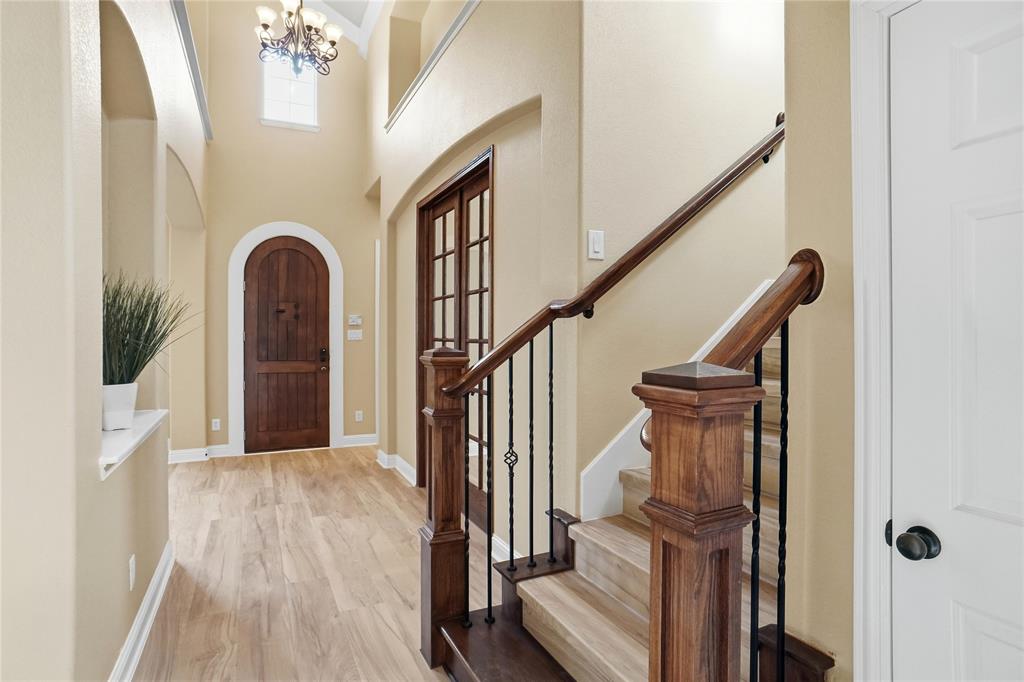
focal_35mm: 24
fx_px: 682
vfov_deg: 53.1
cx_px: 512
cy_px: 341
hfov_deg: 73.8
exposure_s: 1/800
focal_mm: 16
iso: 1600
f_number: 8
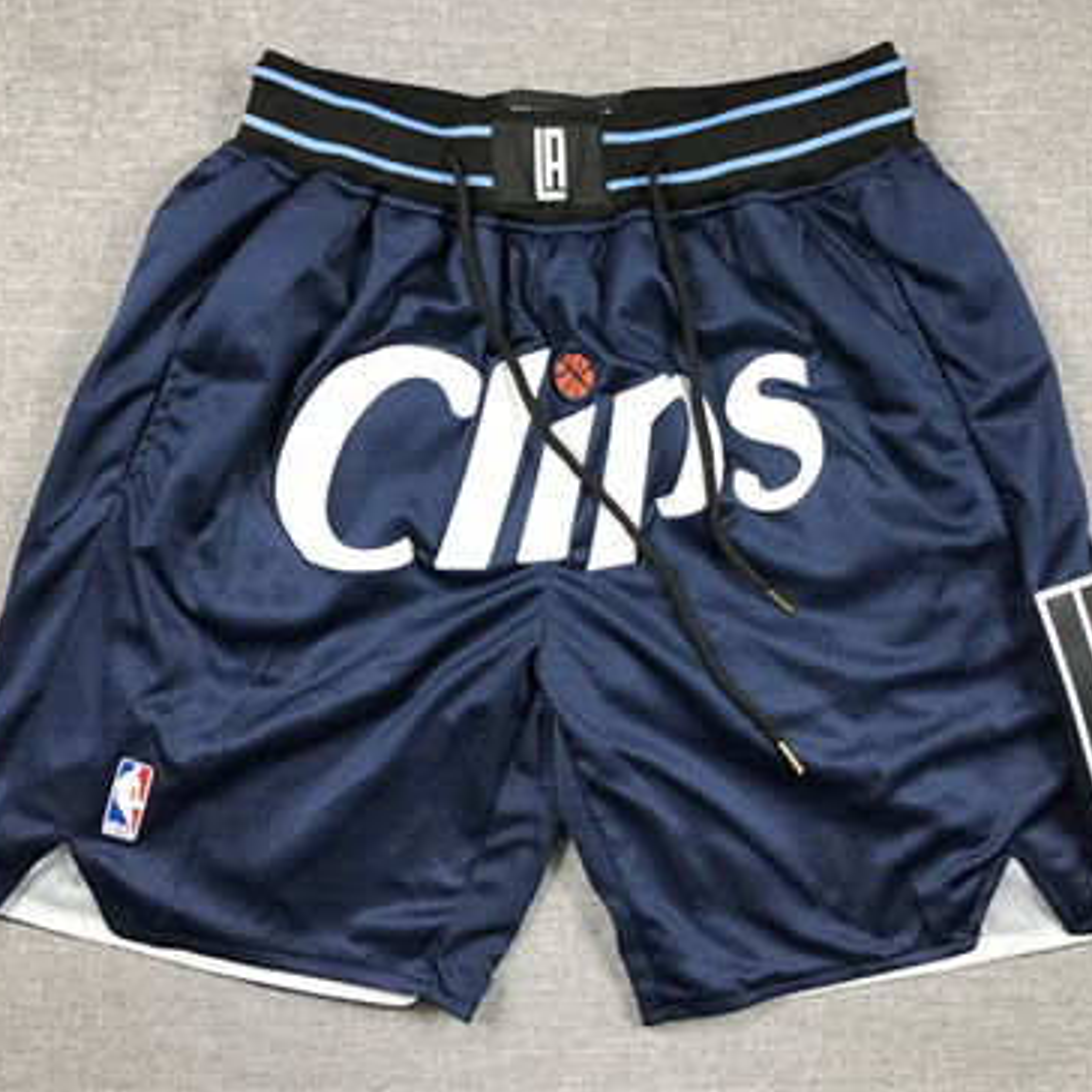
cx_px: 564
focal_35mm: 34
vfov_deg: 48.4
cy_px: 532
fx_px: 1213
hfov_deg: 48.4
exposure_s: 1/33
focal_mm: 3.99
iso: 25
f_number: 1.8
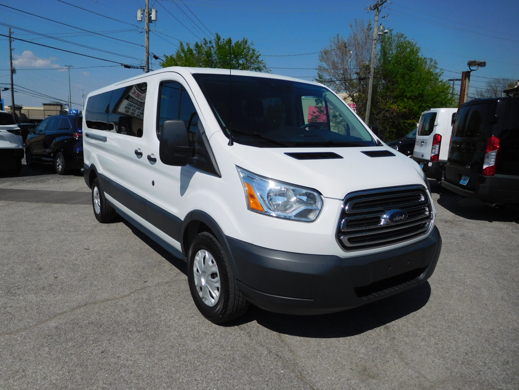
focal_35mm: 25
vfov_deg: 54.9
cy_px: 195
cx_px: 260
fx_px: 375
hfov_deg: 69.4
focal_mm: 4.5
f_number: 6.8
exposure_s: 1/1250
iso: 125
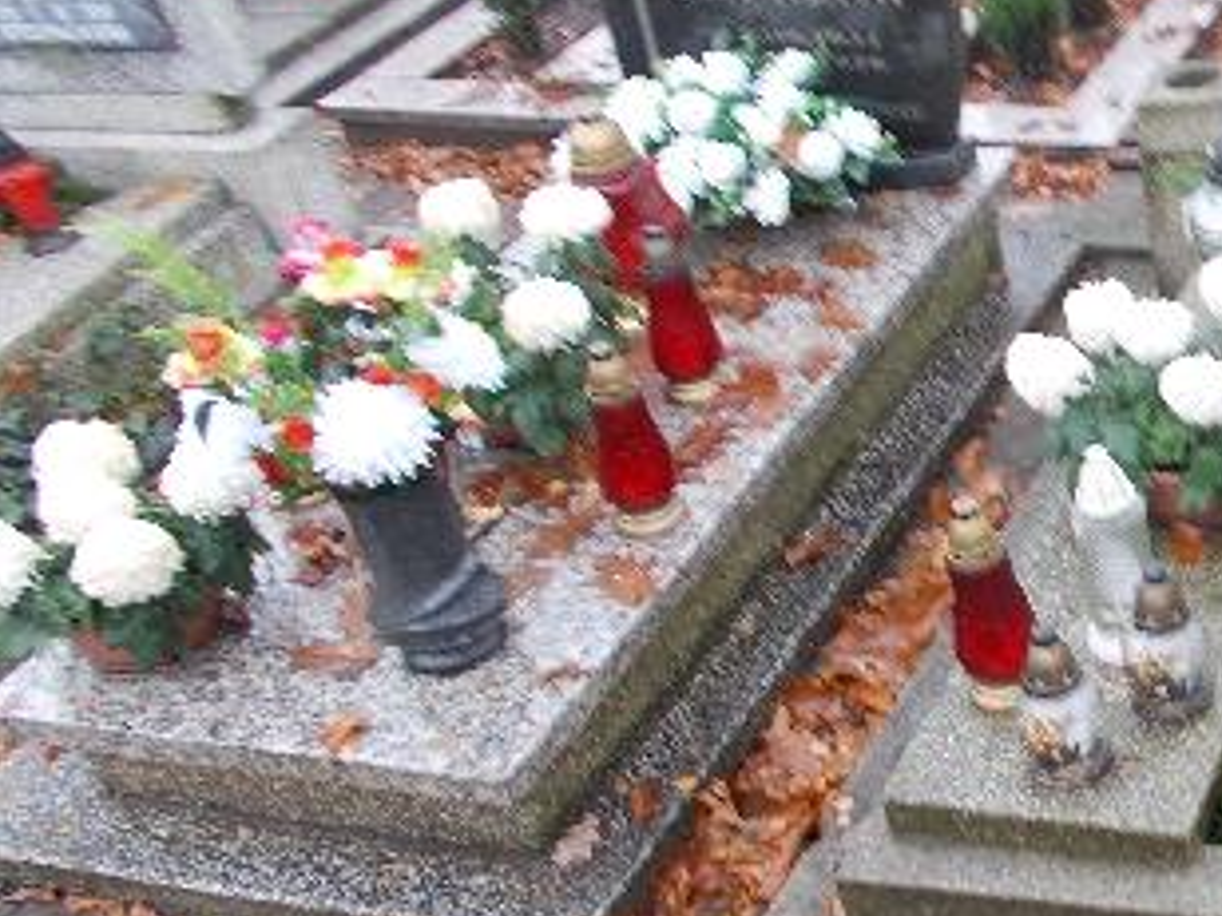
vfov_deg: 26.9
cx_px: 1266
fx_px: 1906
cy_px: 583
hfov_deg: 32.3
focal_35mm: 54
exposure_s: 1/30
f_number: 3.2
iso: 80
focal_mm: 4.6
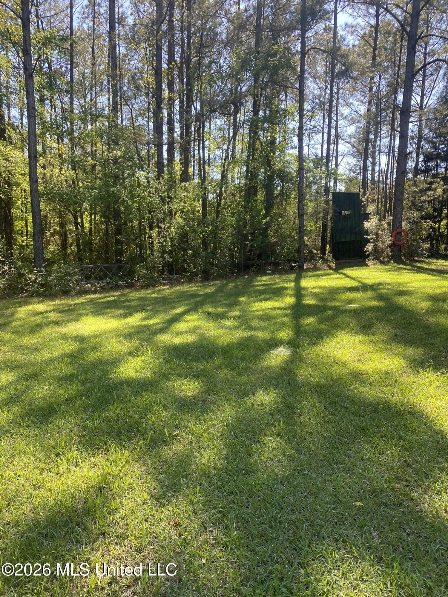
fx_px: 449
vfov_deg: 67.3
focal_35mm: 26
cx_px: 224
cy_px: 298
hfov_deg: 53.1
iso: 32
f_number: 1.8
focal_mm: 4.25
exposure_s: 1/361
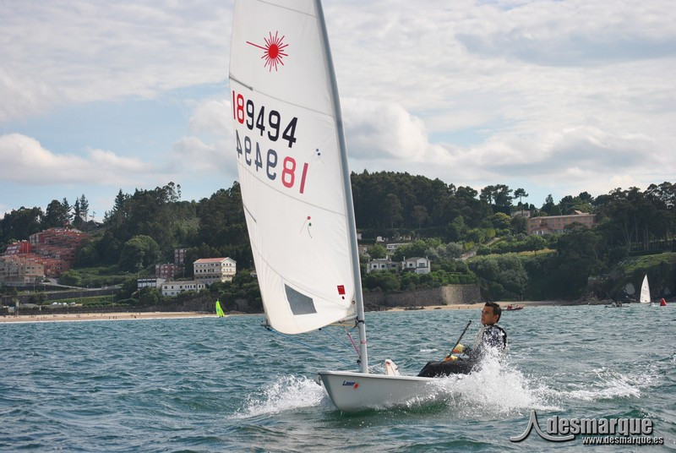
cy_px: 226
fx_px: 1749
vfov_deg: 14.8
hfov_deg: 21.9
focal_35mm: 93
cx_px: 338
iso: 100
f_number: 6.3
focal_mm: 62
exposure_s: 1/640
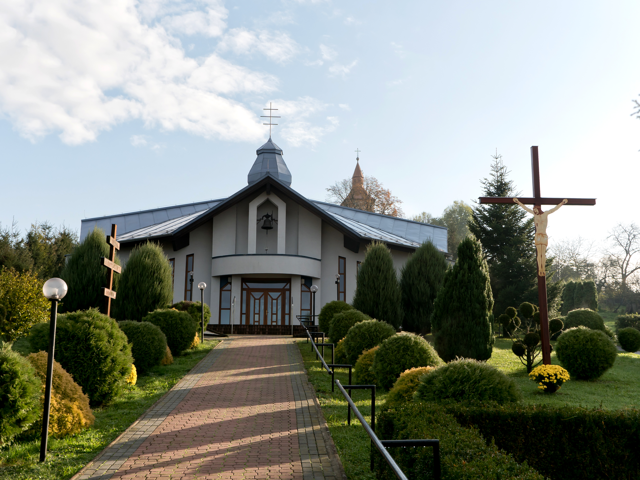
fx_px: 777
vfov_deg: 34.3
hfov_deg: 44.8
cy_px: 240
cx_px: 320
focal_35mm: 42
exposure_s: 1/800
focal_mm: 21
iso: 200
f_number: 5
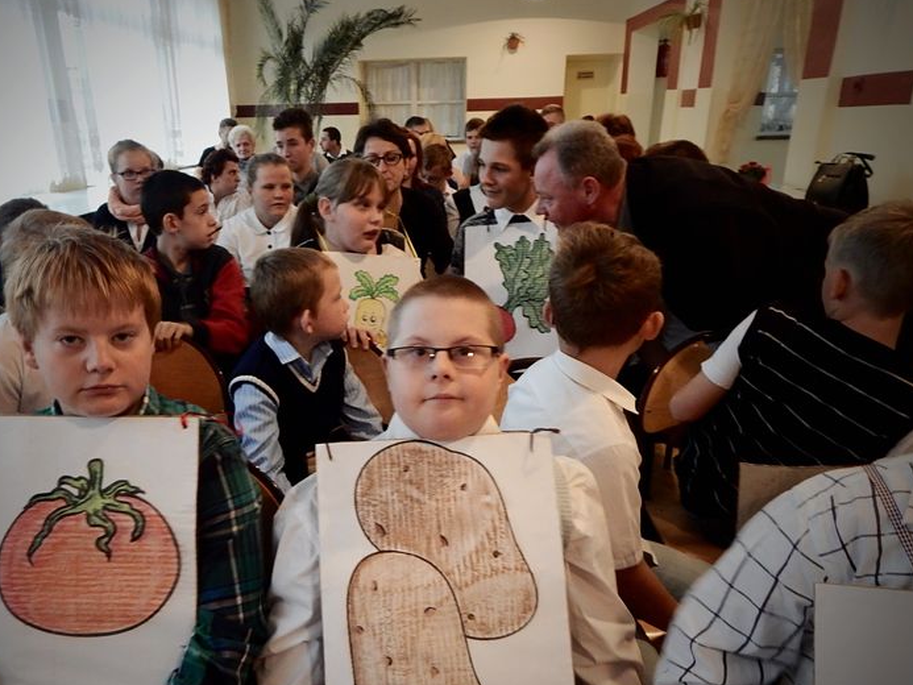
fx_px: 712
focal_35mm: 27
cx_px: 373
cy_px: 403
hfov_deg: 64.8
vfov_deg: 51.1
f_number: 3
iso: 400
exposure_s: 1/15
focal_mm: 4
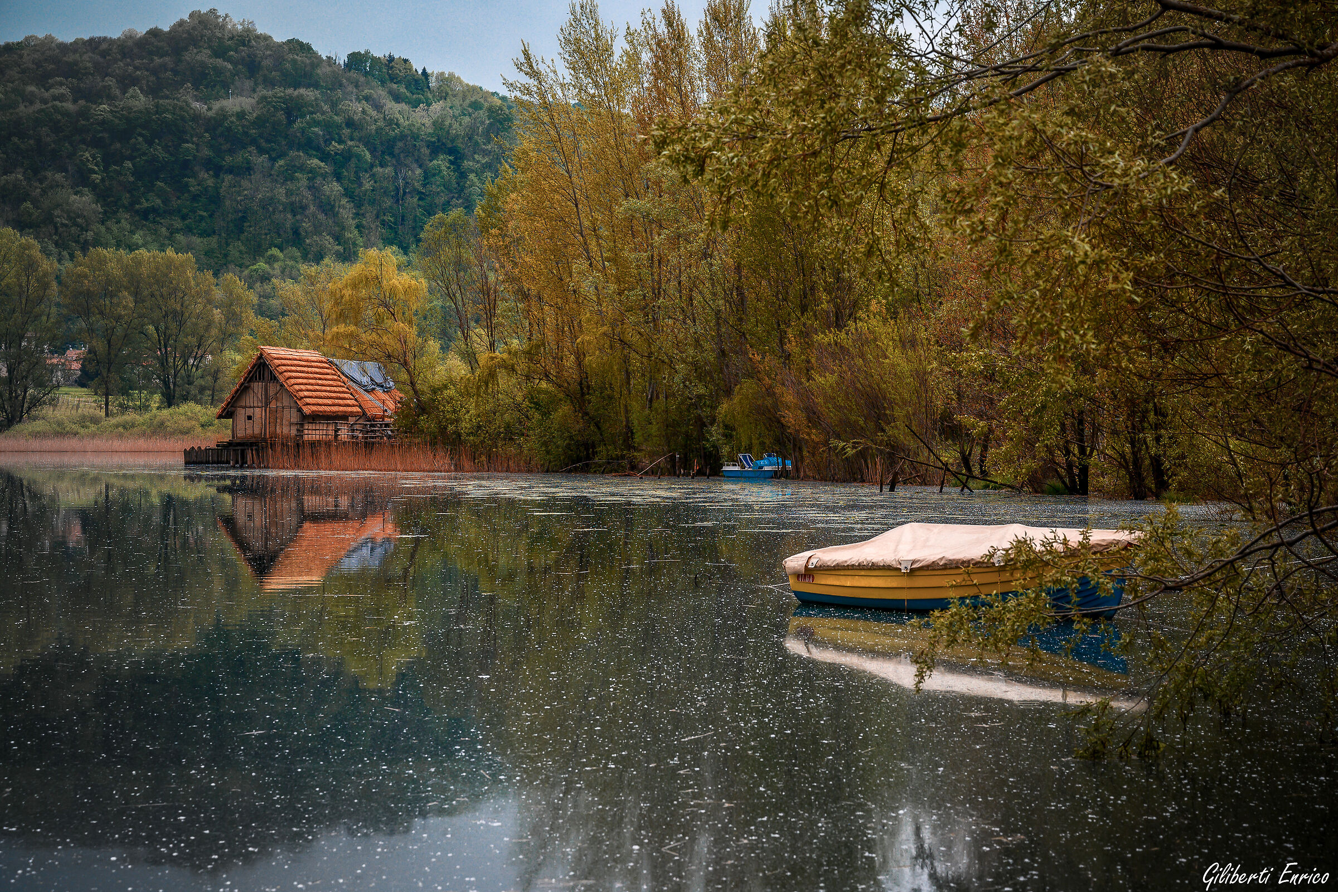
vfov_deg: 19.7
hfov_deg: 29.2
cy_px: 446
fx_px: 2564
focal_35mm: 69
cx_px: 669
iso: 720
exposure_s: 1/250
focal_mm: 69
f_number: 8
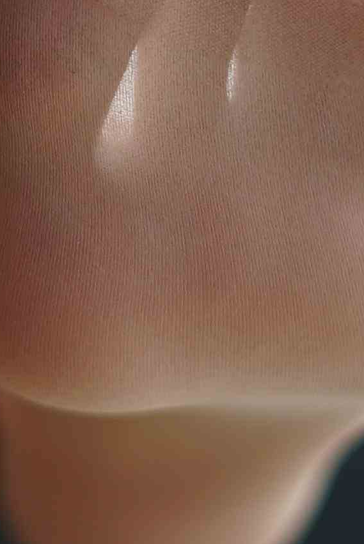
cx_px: -56
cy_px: 127
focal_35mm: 249
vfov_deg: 8.3
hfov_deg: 5.5
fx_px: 3769
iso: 160
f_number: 1.8
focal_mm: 50
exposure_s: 1/200
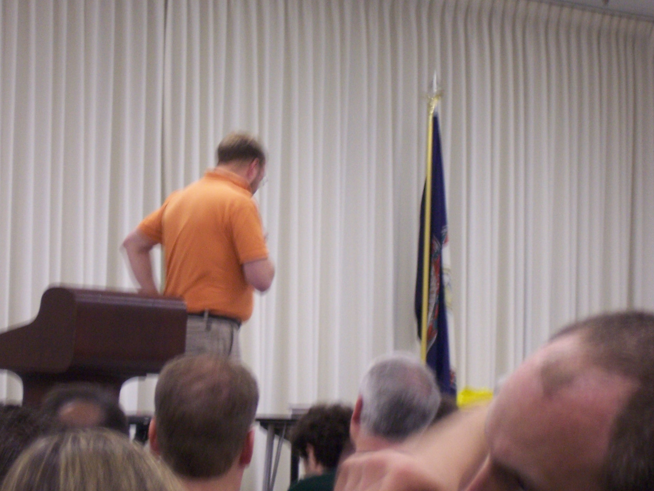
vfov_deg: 8.4
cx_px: 326
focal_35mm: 177
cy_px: 185
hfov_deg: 11.2
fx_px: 3344
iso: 140
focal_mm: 22
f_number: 4.8
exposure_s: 1/8
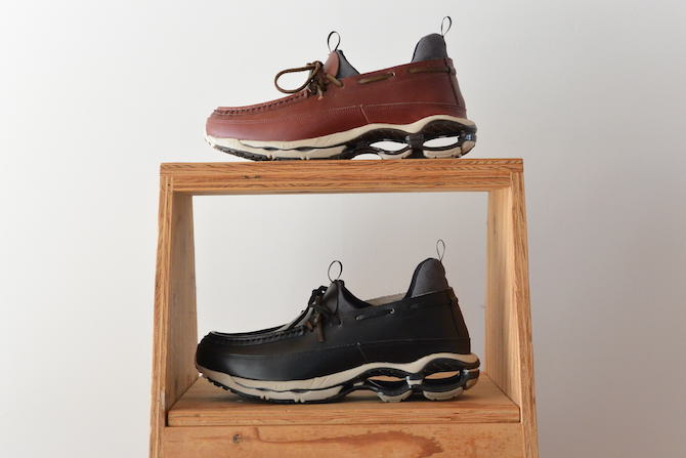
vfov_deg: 18.4
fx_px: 1410
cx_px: 343
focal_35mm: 74
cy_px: 229
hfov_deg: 27.3
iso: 800
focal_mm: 27.5
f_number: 5.6
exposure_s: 1/80
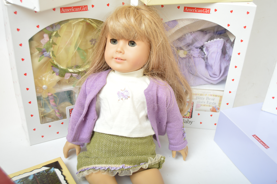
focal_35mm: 36
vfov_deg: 36.8
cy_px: 92
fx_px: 277
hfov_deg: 53.2
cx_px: 138
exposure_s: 1/200
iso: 200
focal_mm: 24
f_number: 3.8
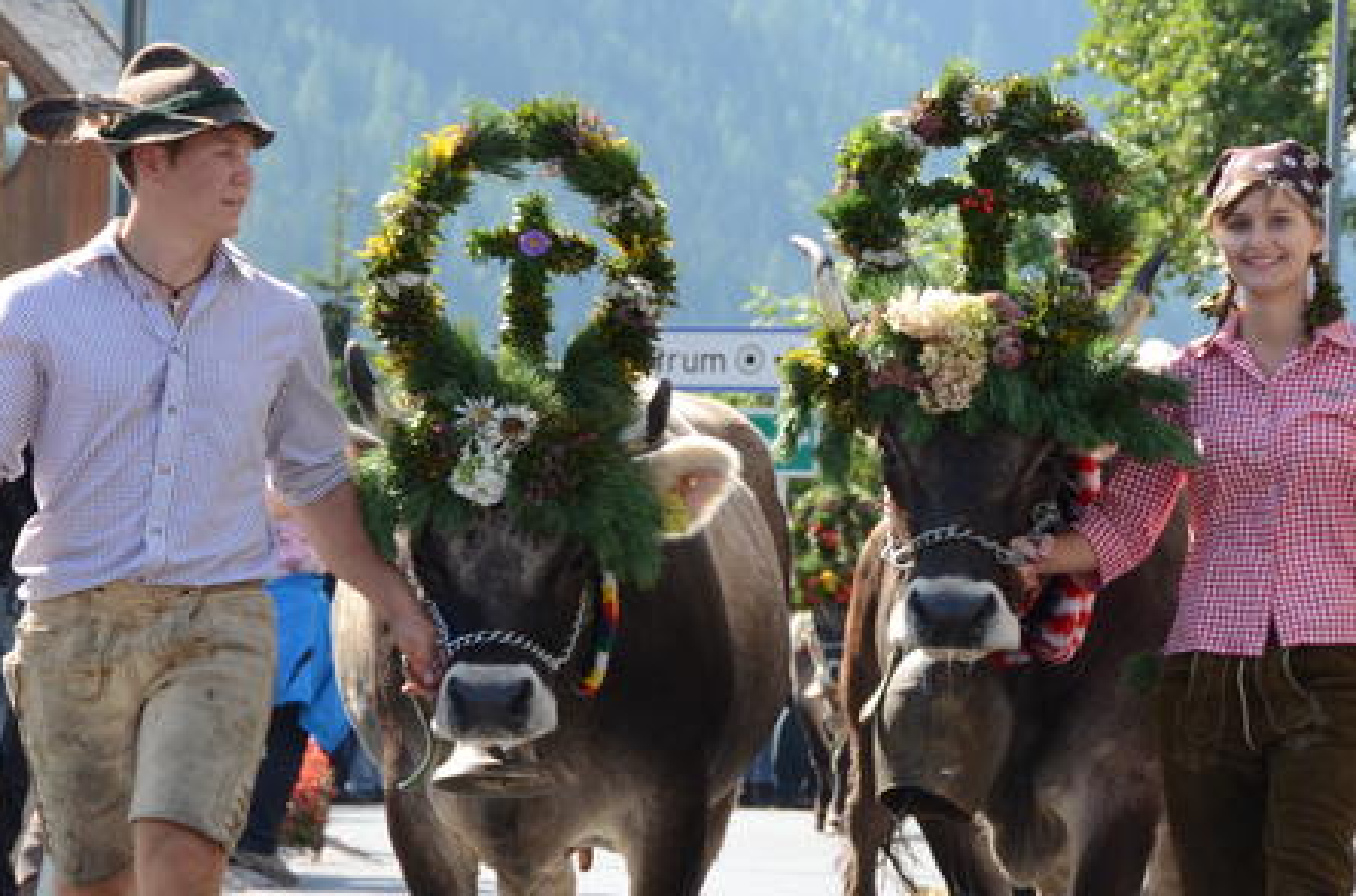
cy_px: 512
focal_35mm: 249
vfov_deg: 5.5
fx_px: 9352
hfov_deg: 8.3
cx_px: 975
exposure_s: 1/200
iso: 250
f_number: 8
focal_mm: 82
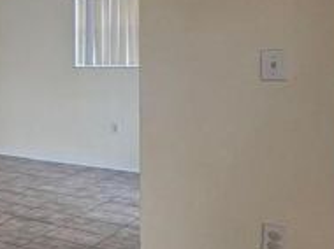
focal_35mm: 52
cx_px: -208
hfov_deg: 24.7
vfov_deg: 27.7
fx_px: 501
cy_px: 75
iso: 160
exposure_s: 1/60
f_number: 2.2
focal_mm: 2.22
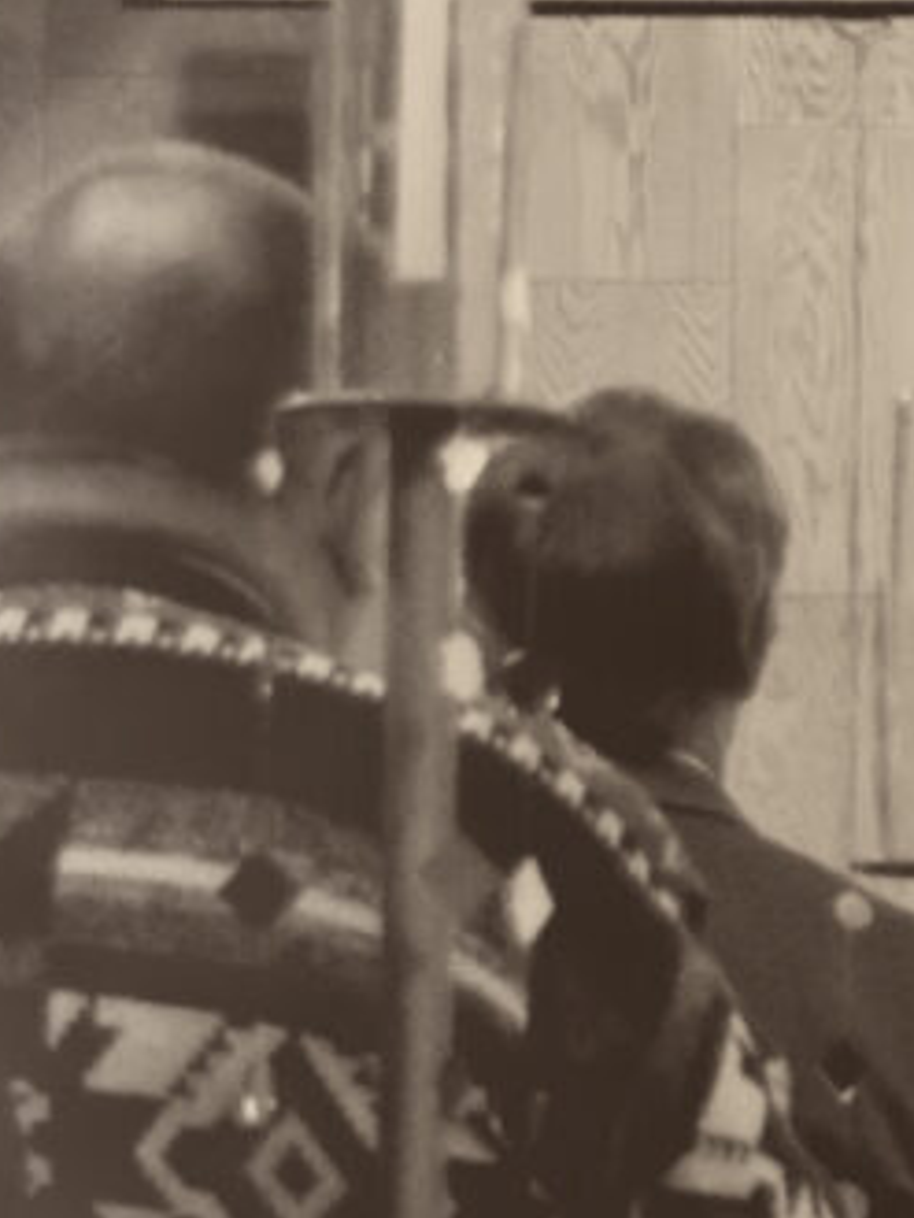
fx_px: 10731
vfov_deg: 6.5
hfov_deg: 4.7
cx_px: 2461
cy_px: 874
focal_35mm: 305
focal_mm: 34
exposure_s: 1/30
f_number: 4.2
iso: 1600
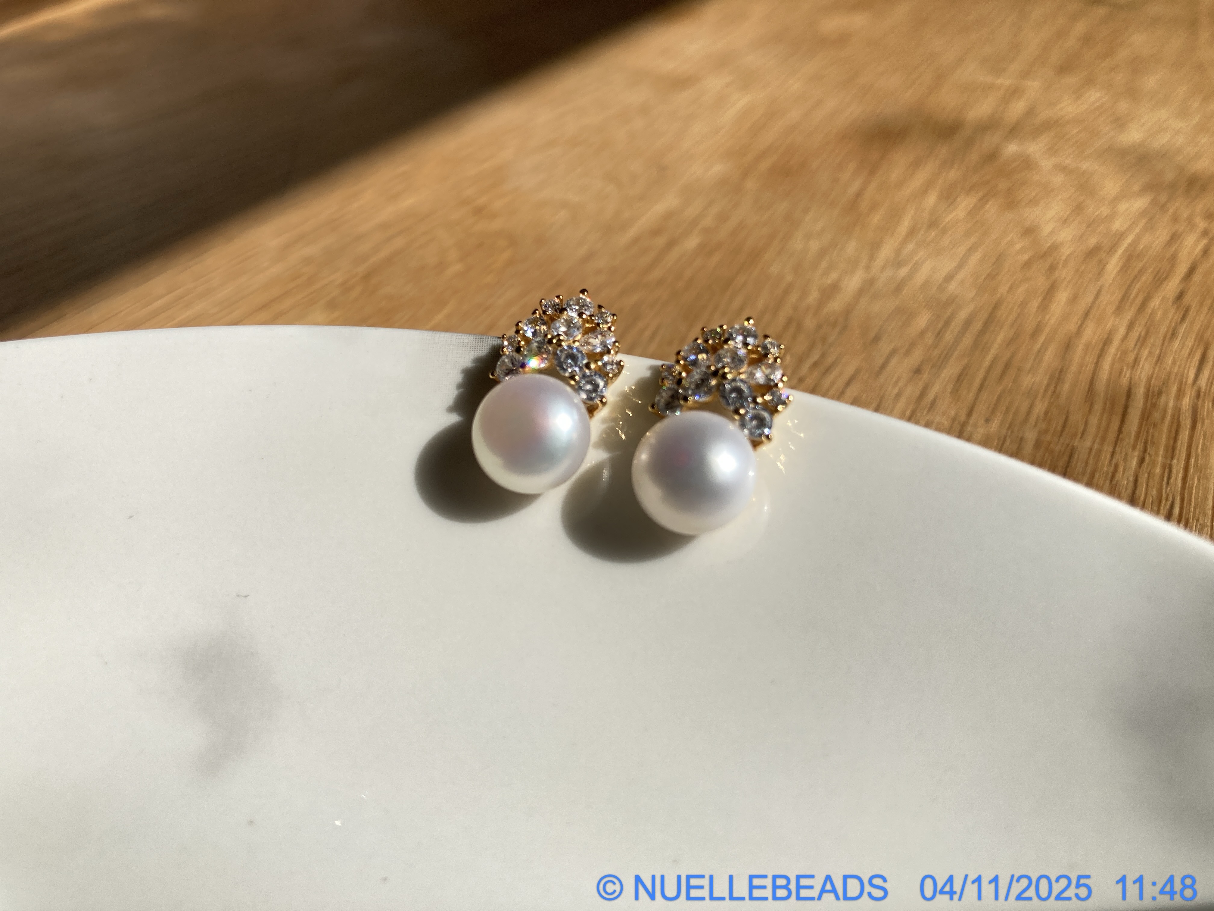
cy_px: 456
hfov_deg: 63.4
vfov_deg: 49.7
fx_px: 982
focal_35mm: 28
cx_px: 607
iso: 20
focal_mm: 3.99
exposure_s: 1/2288
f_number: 1.8
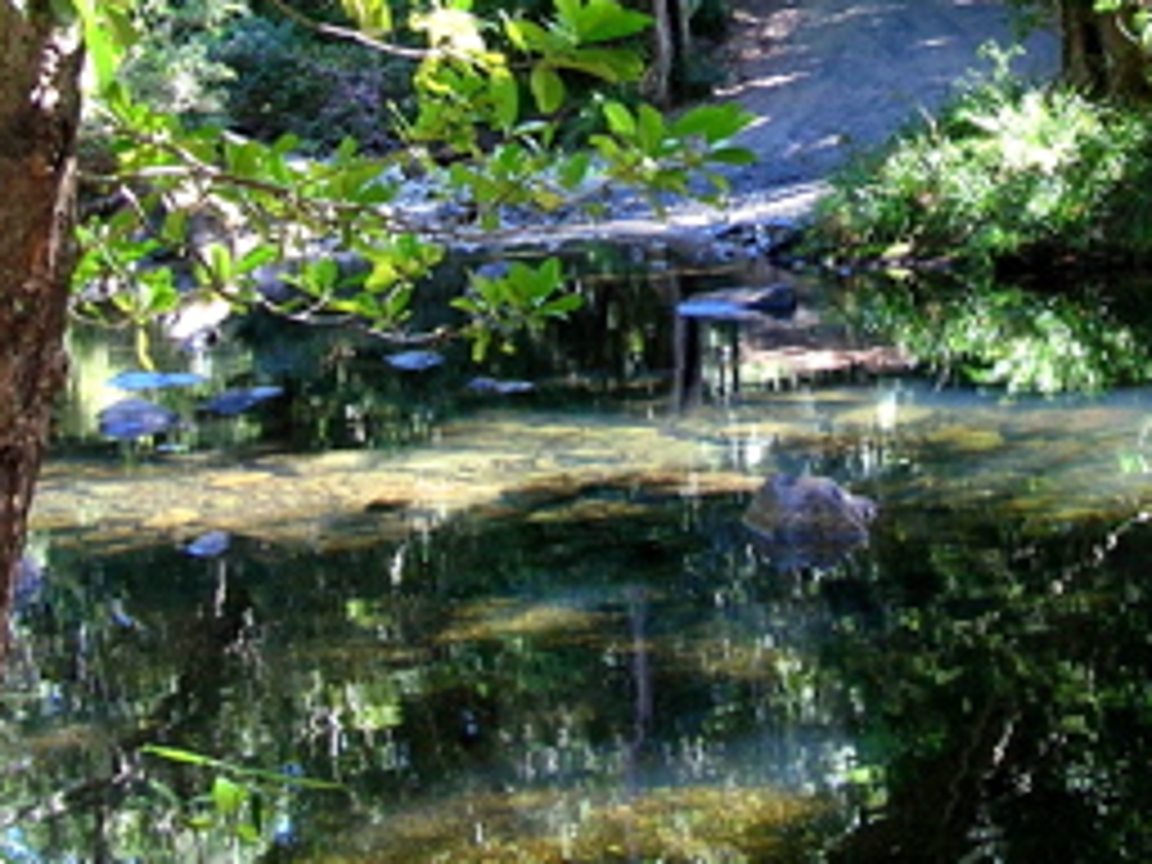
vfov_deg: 16.1
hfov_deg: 21.6
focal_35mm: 90
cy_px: 22
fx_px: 2995
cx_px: 860
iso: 50
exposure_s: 1/30
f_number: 2.7
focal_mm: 6
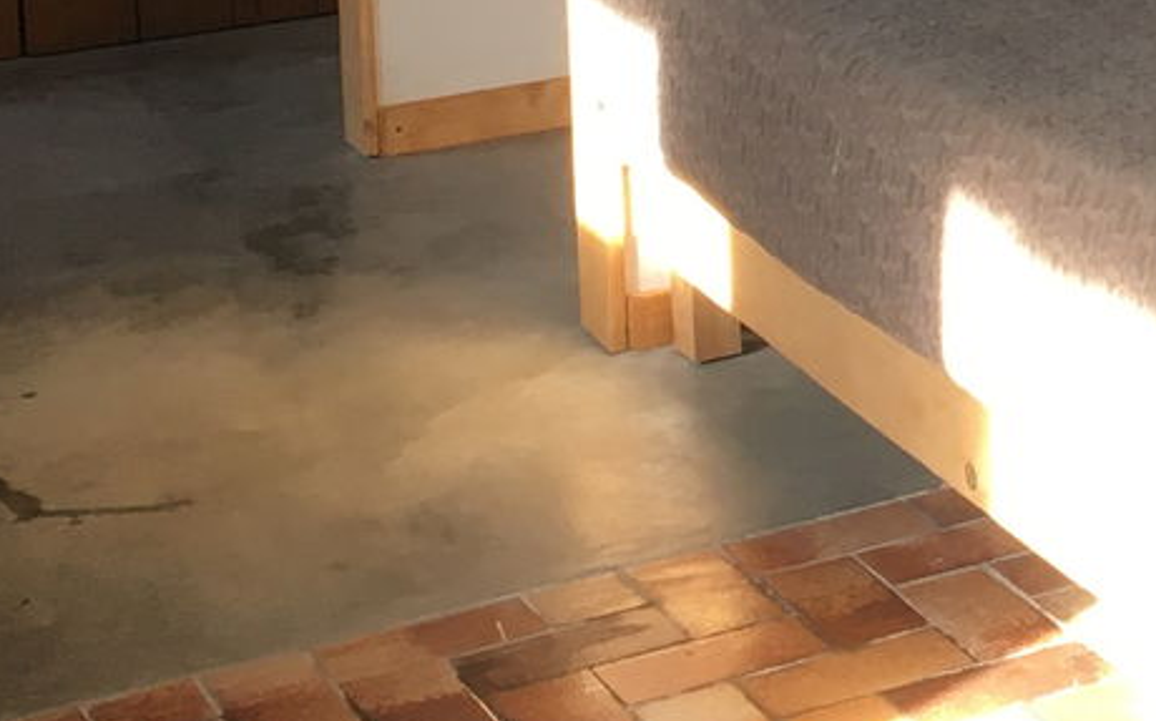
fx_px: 3369
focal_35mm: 107
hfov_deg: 18.2
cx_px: 1505
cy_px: -347
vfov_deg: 11.7
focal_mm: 4.15
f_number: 2.2
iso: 25
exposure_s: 1/33
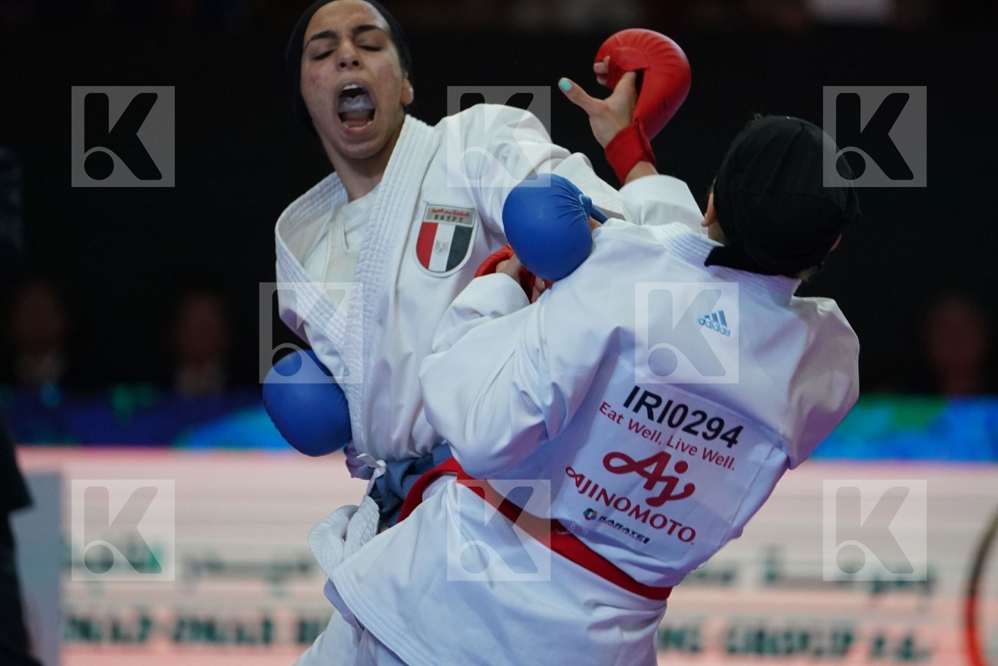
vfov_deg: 4.6
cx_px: 499
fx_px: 8233
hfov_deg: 6.9
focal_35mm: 297
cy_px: 333
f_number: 2.8
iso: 3200
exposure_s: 1/1000
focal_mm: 198
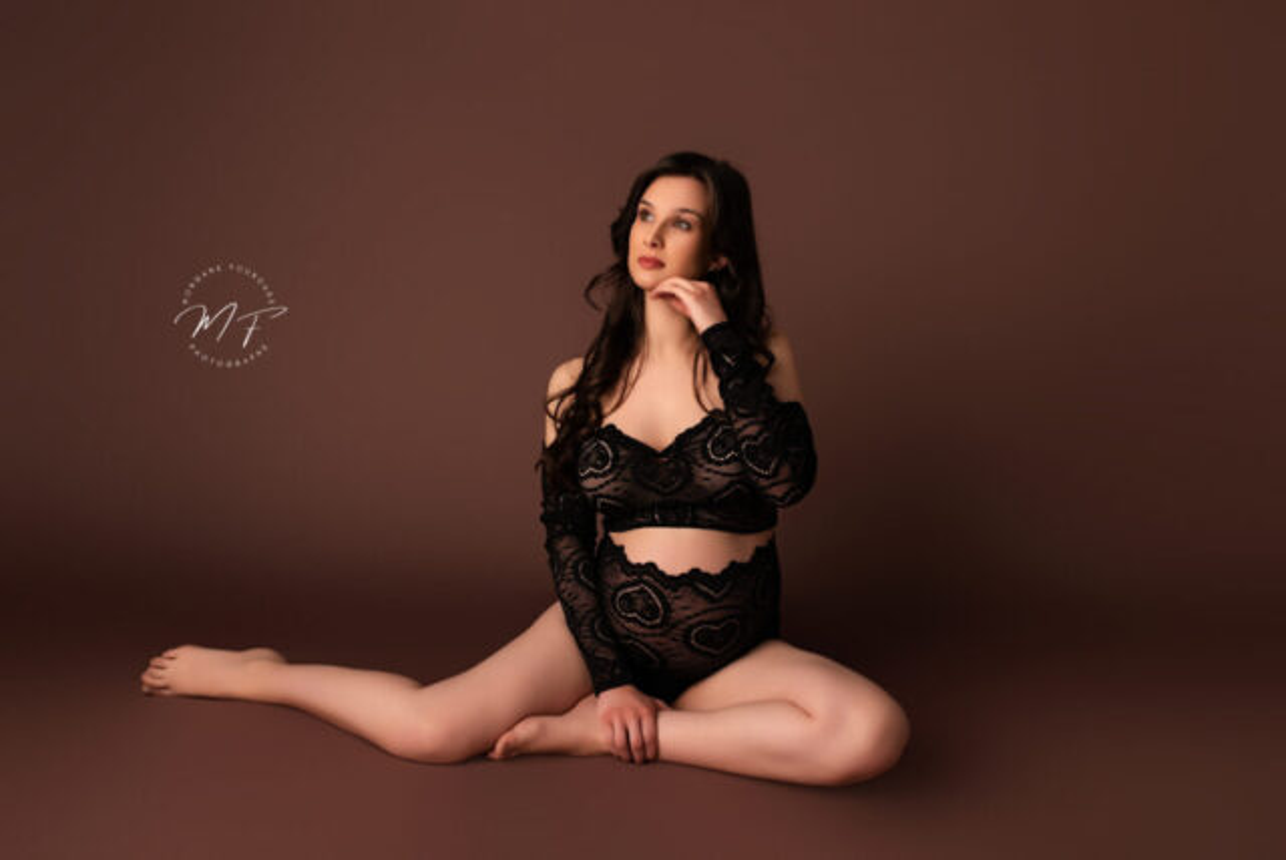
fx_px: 1251
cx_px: 643
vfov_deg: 37.9
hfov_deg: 54.4
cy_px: 430
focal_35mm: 35
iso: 100
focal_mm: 35
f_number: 4
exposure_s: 1/160
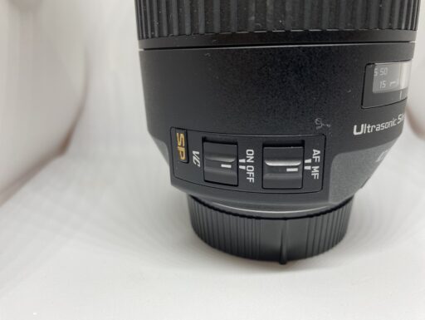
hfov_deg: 67.3
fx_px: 320
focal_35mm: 26
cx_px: 212
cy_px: 160
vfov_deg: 53.1
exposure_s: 1/122
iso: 64
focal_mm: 4.25
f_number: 1.8
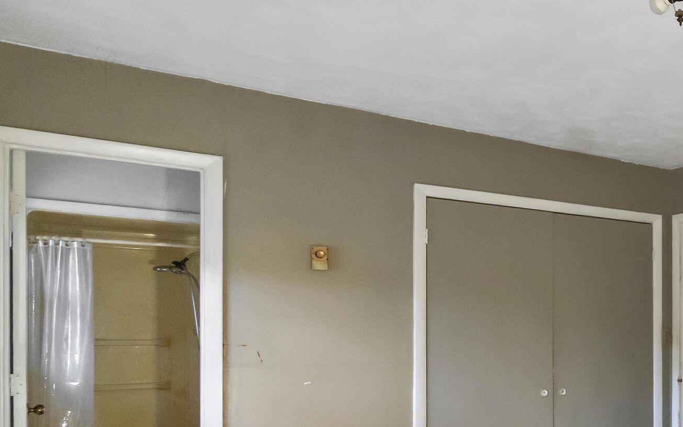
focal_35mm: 35
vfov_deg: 35.8
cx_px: 771
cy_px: 299
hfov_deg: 42.1
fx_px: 652
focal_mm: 10
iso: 800
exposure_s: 1/25
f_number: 9
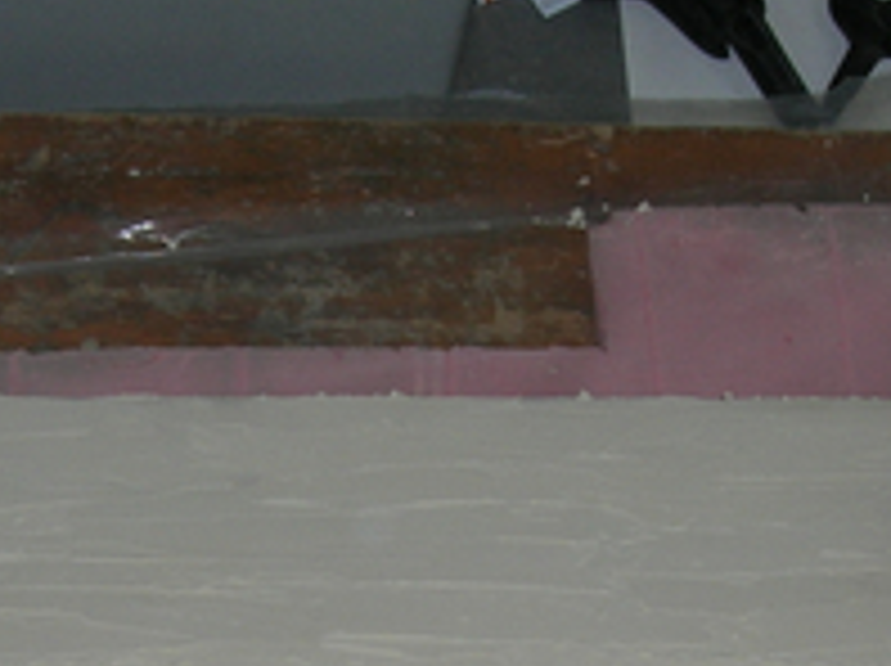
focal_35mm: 123
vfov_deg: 11.8
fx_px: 3162
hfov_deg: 16.0
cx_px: 369
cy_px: 729
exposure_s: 1/60.1
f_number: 2.8
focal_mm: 7.8
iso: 64
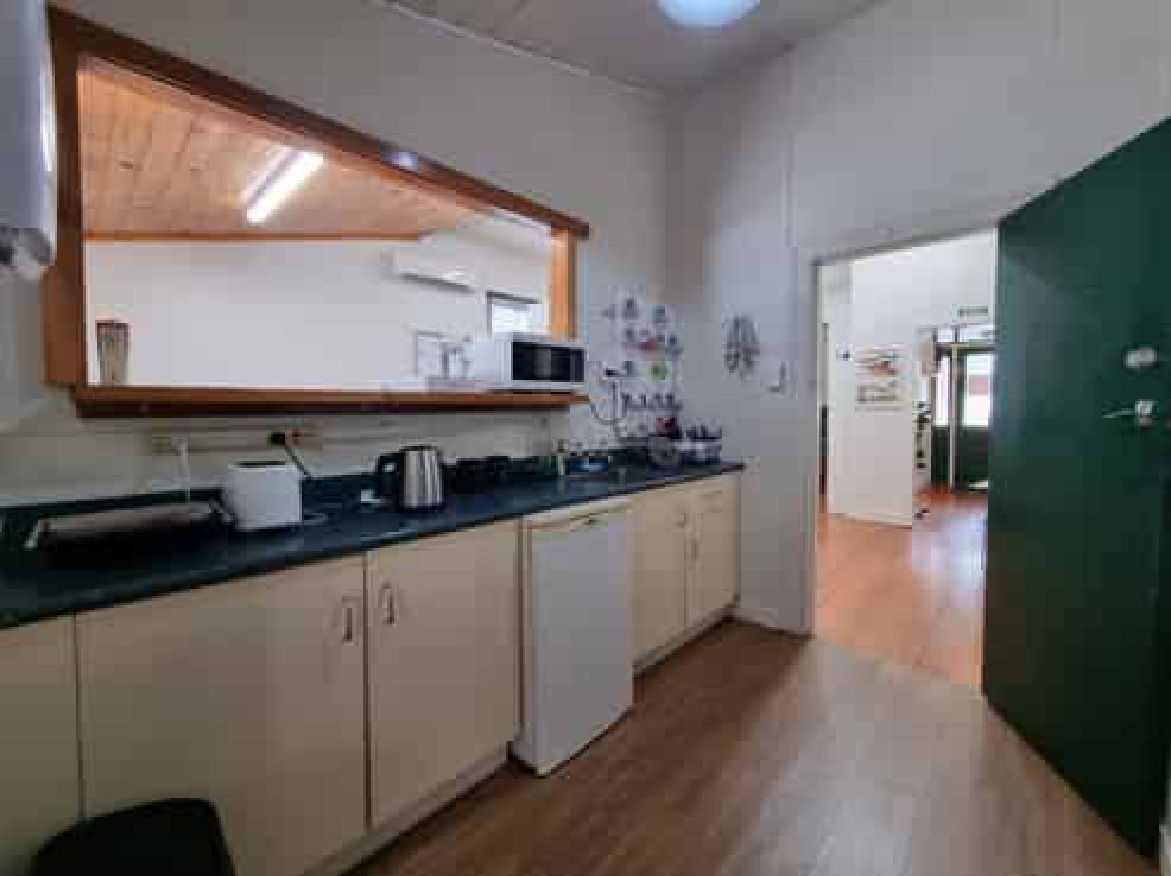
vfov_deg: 89.8
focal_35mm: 13
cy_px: 438
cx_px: 586
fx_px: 439
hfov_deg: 106.2
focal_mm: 2.2
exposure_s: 1/50
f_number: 2.2
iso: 160
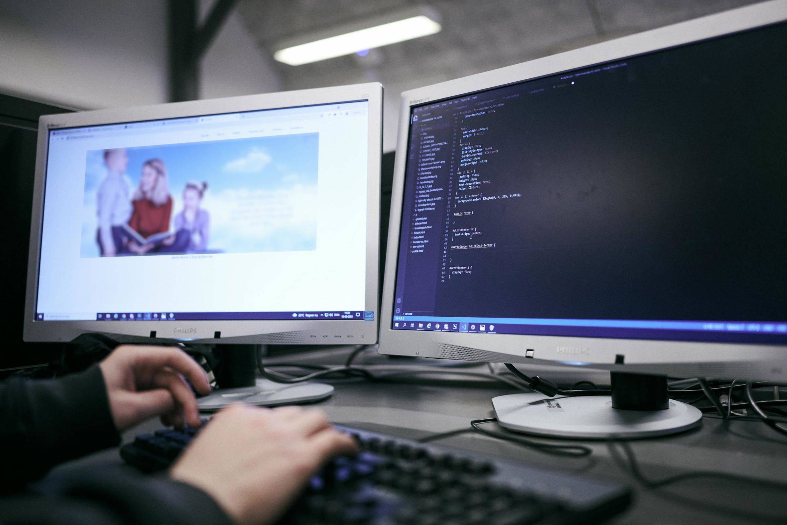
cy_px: 262
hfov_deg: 54.4
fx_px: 765
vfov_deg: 37.9
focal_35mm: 35
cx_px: 394
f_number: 1.8
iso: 400
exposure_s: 1/125
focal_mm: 35
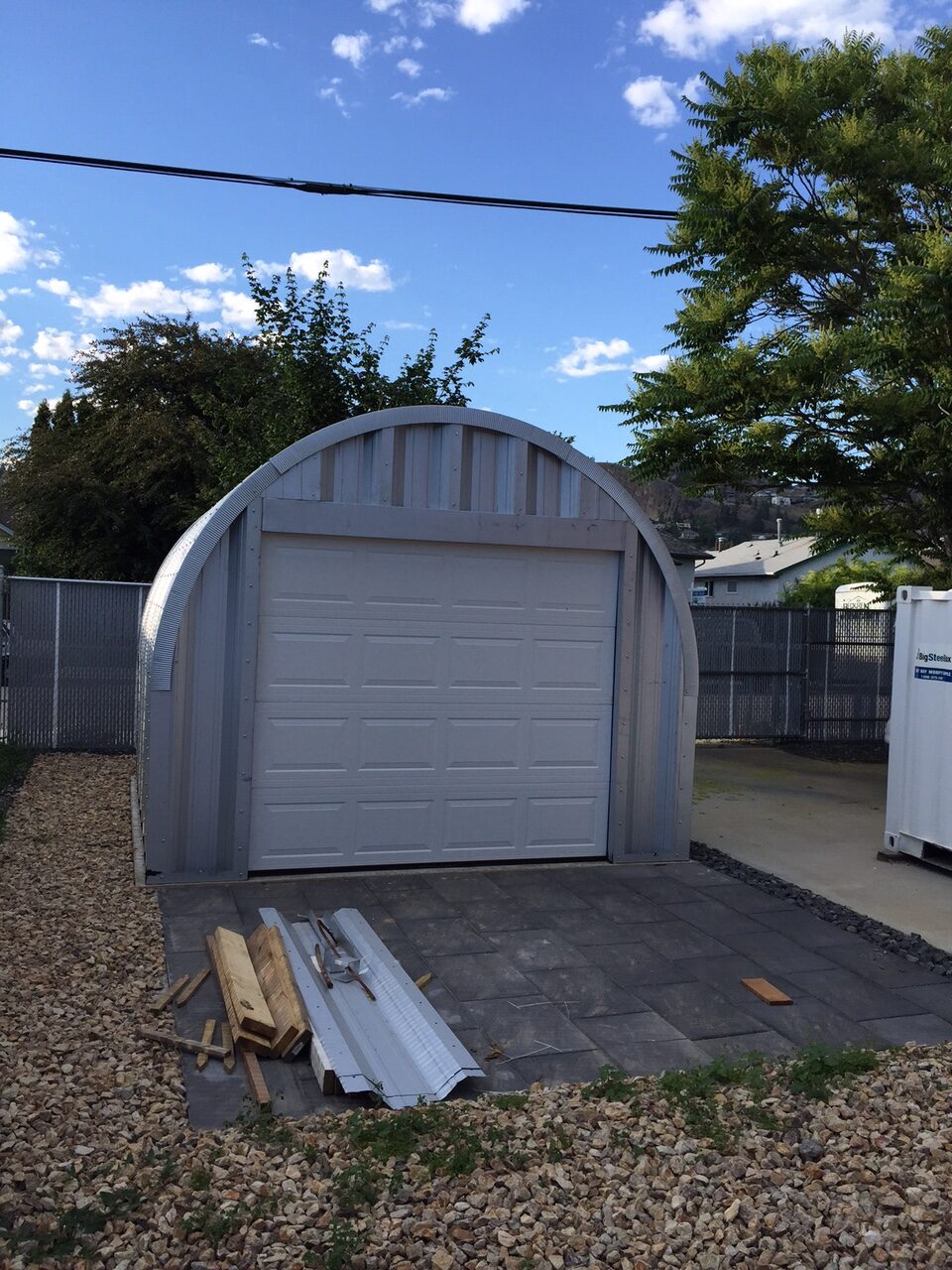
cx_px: 476
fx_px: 1063
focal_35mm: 29
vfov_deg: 61.7
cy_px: 635
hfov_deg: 48.2
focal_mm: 4.15
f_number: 2.2
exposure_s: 1/920
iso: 32
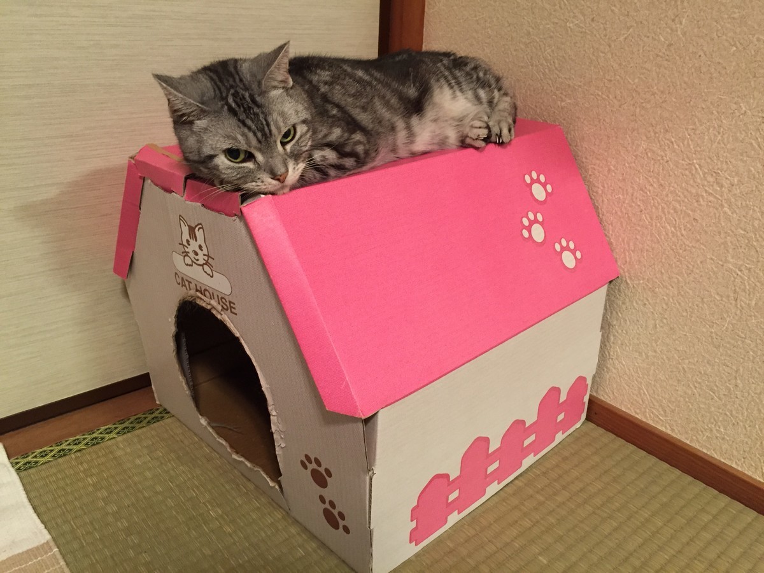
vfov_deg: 48.2
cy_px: 286
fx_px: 640
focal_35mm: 29
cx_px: 382
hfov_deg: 61.7
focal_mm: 4.15
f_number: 2.2
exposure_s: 1/24
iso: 250
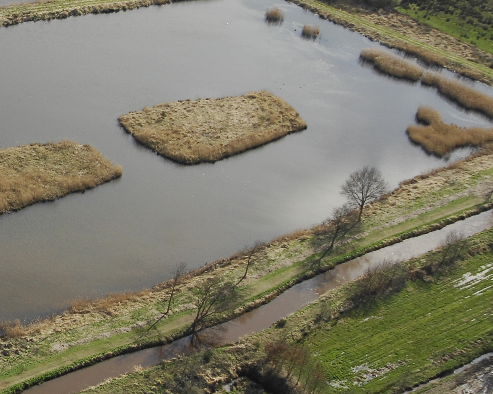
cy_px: 195
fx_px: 1561
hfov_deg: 16.8
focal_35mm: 107
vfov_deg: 14.4
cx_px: -169
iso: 200
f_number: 4.5
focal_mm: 24
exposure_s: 1/640
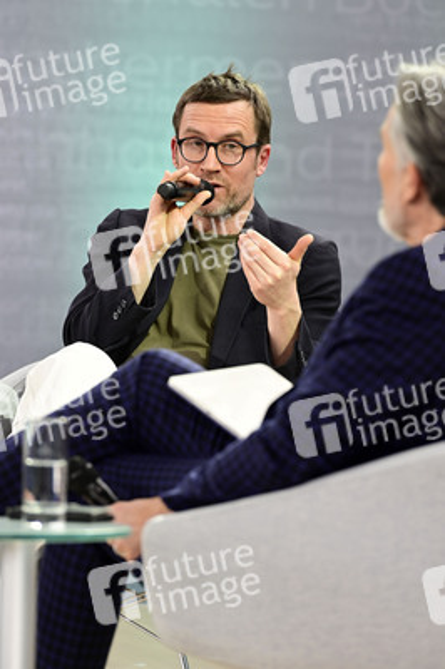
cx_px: 222
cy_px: 334
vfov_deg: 10.3
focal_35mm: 200
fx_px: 3714
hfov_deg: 6.9
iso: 640
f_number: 4
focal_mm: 200
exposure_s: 1/250
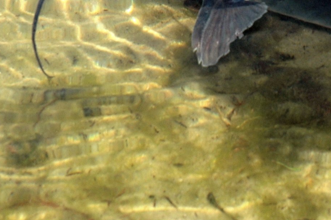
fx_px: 2477
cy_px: -32
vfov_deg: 5.1
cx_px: 358
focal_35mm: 270
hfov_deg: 7.6
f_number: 8
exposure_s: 1/250
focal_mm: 55
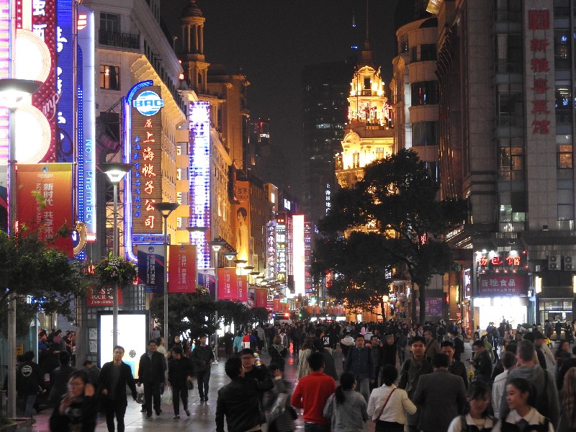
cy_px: 216
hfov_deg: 18.7
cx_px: 288
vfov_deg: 14.1
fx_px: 1747
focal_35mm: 105
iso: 450
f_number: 4.8
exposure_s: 1/15
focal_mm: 18.8
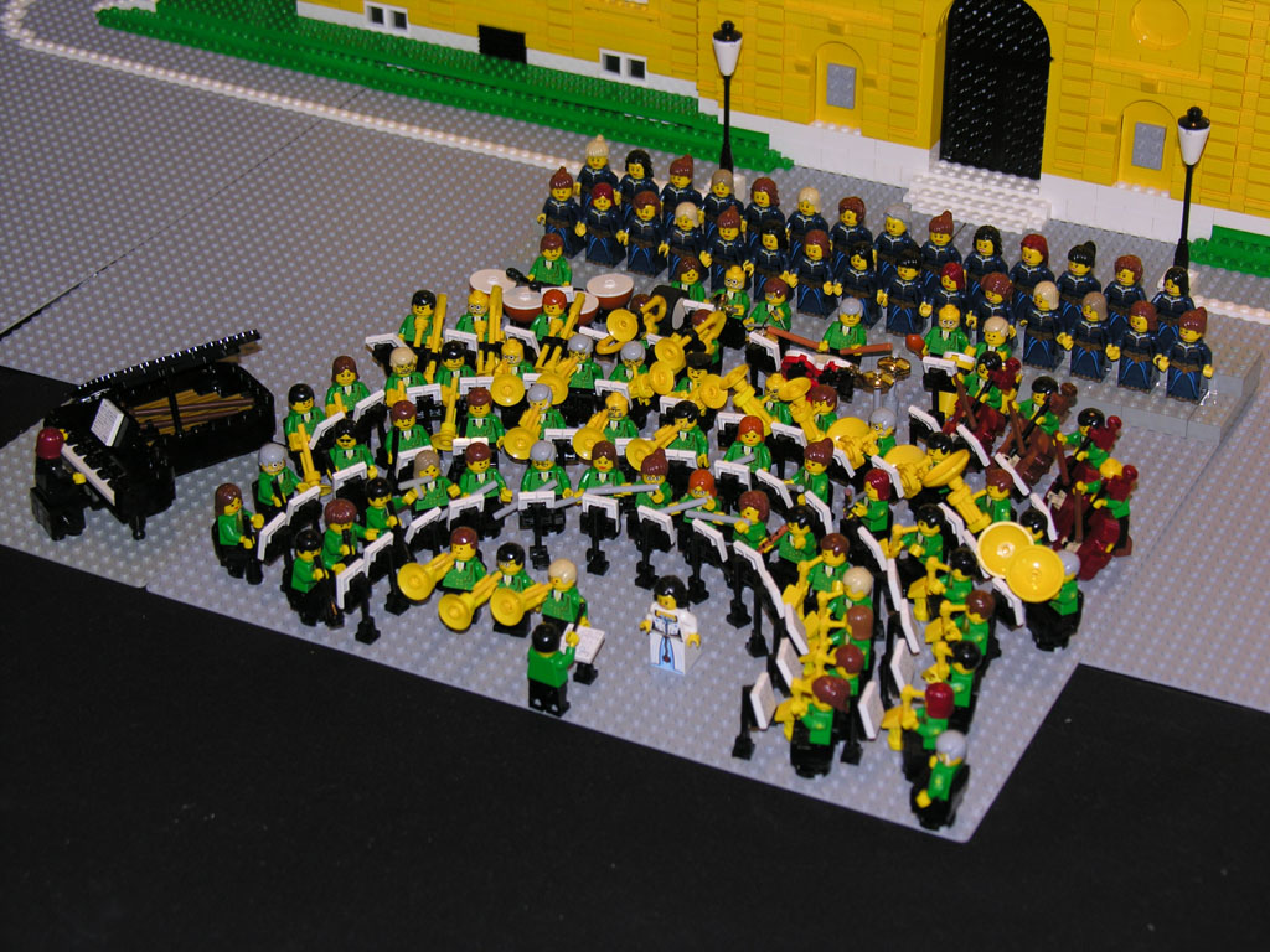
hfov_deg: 25.0
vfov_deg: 18.9
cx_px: 635
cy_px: 476
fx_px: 2862
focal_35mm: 78
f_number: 3.4
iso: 50
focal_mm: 19.8
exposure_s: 1/60.1
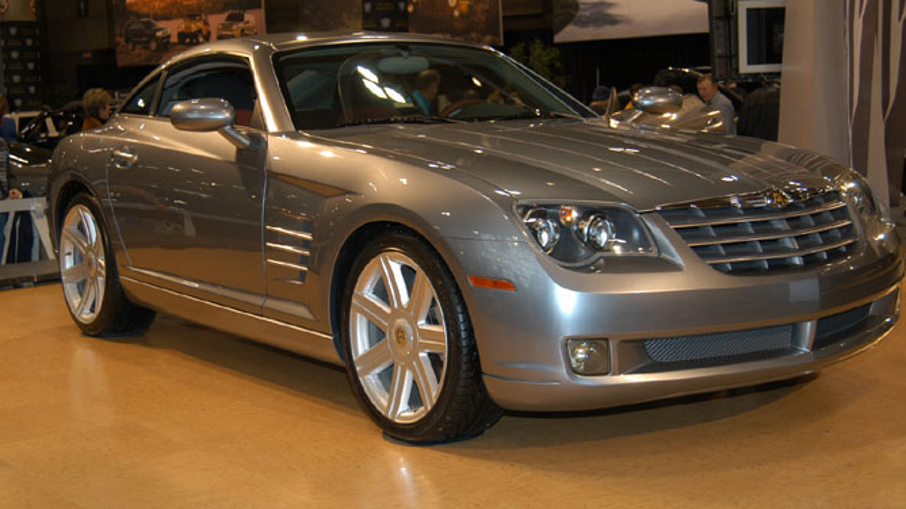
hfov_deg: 38.5
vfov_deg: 22.2
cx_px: 456
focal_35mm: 54
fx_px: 1297
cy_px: 234
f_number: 5
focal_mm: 34
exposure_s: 1/60
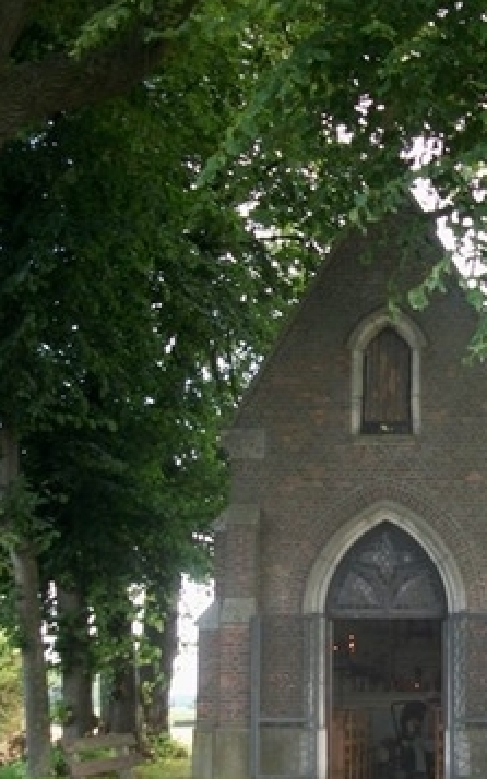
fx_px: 1211
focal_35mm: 57
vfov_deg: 35.5
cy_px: 476
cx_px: 389
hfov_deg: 22.4
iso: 80
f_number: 2.9
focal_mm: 5.7
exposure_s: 1/125
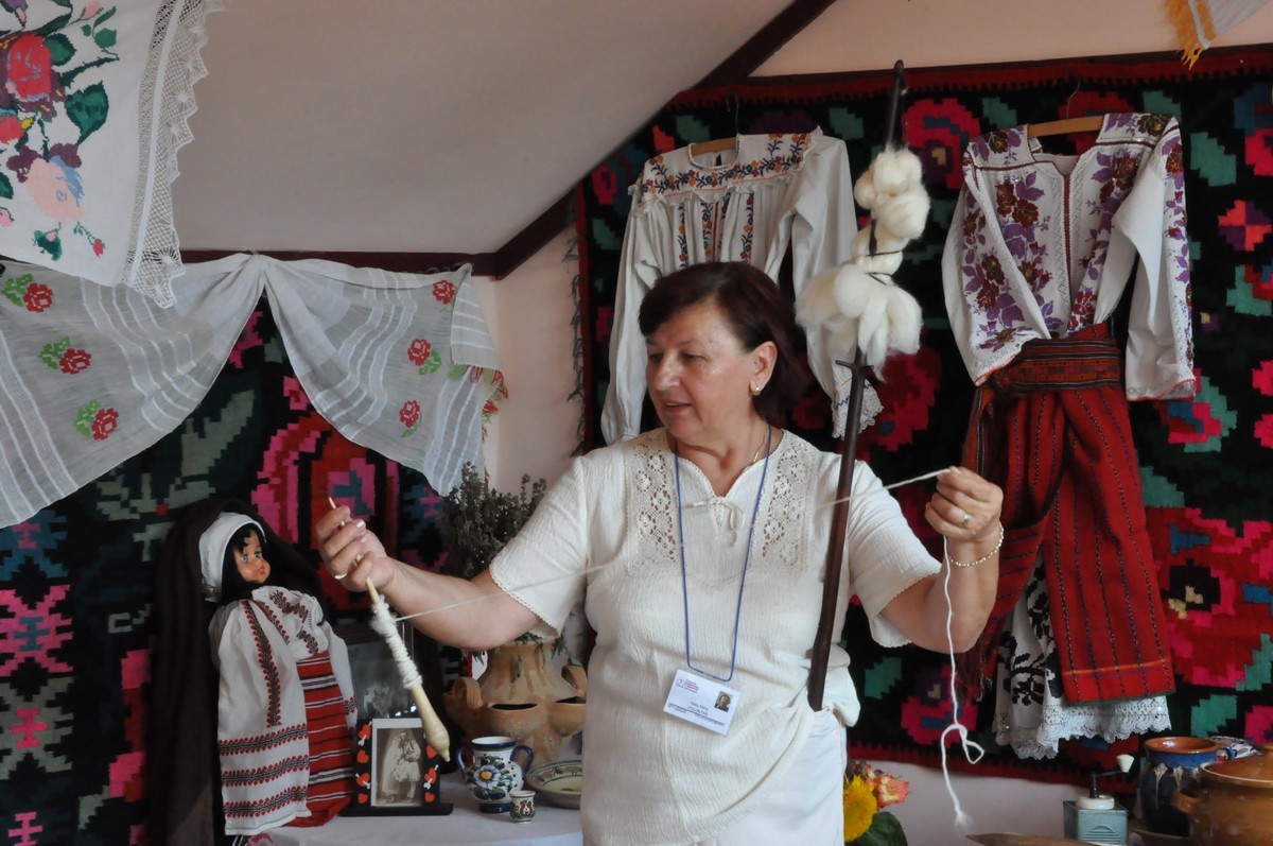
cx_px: 636
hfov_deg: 26.0
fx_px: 2755
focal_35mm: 78
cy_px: 423
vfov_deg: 17.4
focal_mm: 52
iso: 2500
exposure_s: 1/40
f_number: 25
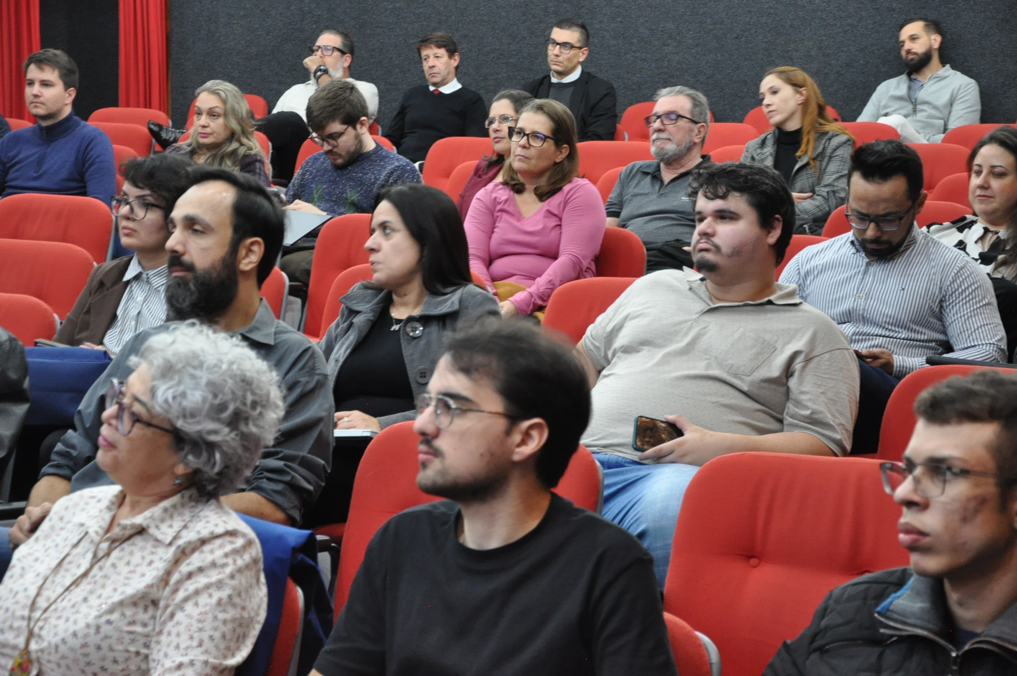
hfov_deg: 23.4
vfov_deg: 15.7
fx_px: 2455
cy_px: 338
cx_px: 508
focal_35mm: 87
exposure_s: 1/20
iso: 1600
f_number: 5
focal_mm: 58
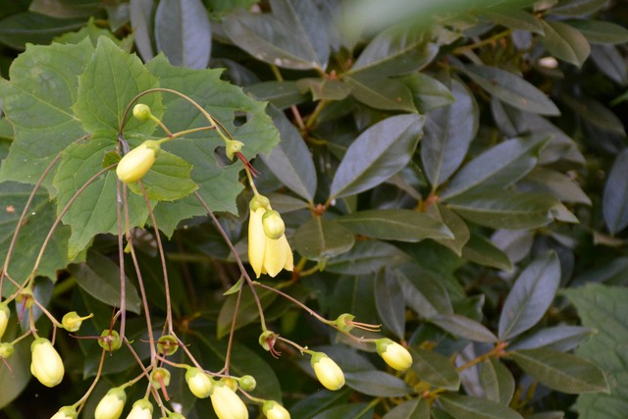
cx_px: 156
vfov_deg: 9.5
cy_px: 327
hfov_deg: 14.2
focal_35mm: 144
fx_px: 2512
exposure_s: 1/125
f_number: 5
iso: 1000
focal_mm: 60
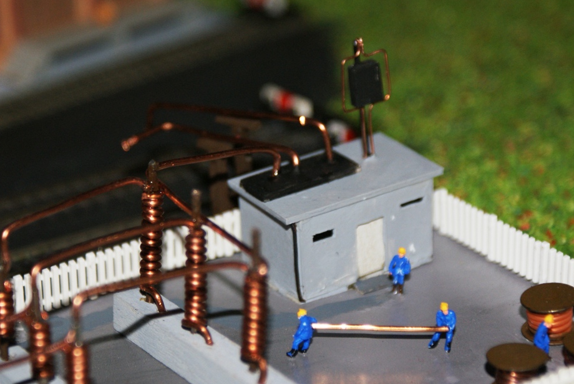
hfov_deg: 14.9
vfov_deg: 10.0
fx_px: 2187
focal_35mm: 137
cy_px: 239
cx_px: 316
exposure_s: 1/125
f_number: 5.6
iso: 400
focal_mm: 70
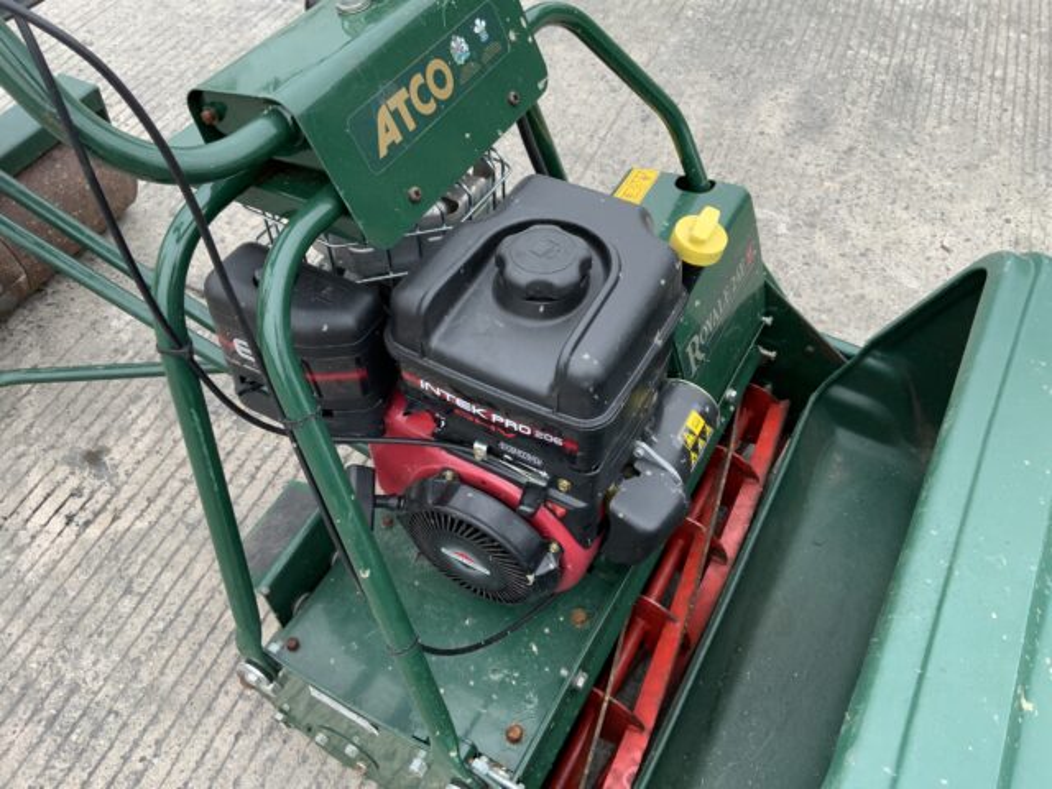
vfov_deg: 48.2
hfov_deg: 61.7
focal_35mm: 29
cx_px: 526
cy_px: 394
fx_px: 881
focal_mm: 3
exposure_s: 1/122
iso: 25
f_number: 1.8
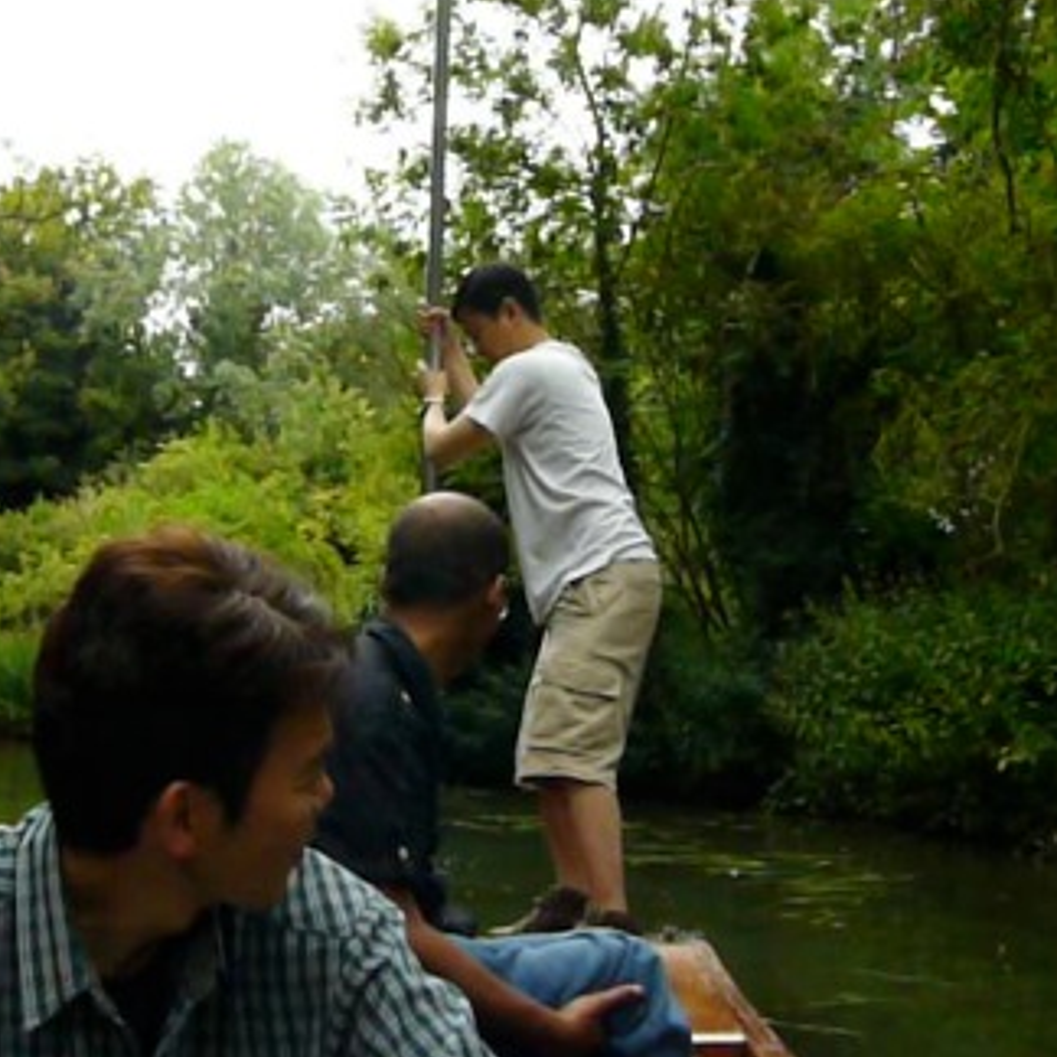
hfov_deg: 39.8
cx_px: 405
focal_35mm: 42
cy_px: 528
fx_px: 1451
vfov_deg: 40.0
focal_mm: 5.2
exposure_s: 1/640
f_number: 5
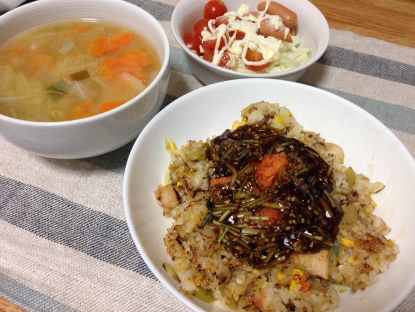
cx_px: 208
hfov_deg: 55.4
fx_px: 396
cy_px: 156
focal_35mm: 33
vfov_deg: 42.9
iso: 100
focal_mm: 4.12
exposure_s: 1/20
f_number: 2.4
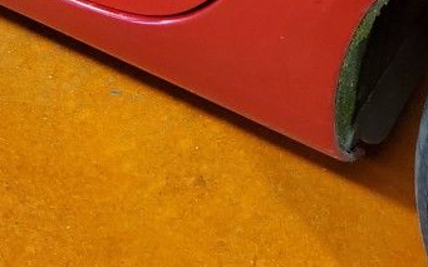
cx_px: 289
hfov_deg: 21.3
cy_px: -243
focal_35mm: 97
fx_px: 1131
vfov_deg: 12.2
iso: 500
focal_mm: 3.08
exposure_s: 1/50
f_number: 2
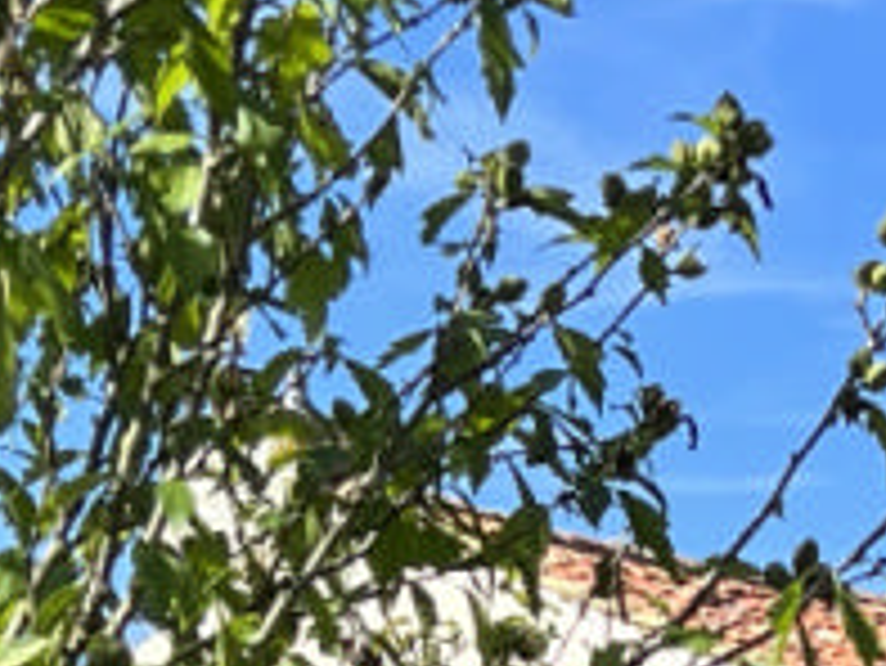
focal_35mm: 190
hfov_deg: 10.2
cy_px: 1584
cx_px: 1142
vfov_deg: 7.3
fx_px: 4866
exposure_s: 1/2457
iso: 50
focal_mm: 5.7
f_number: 1.5
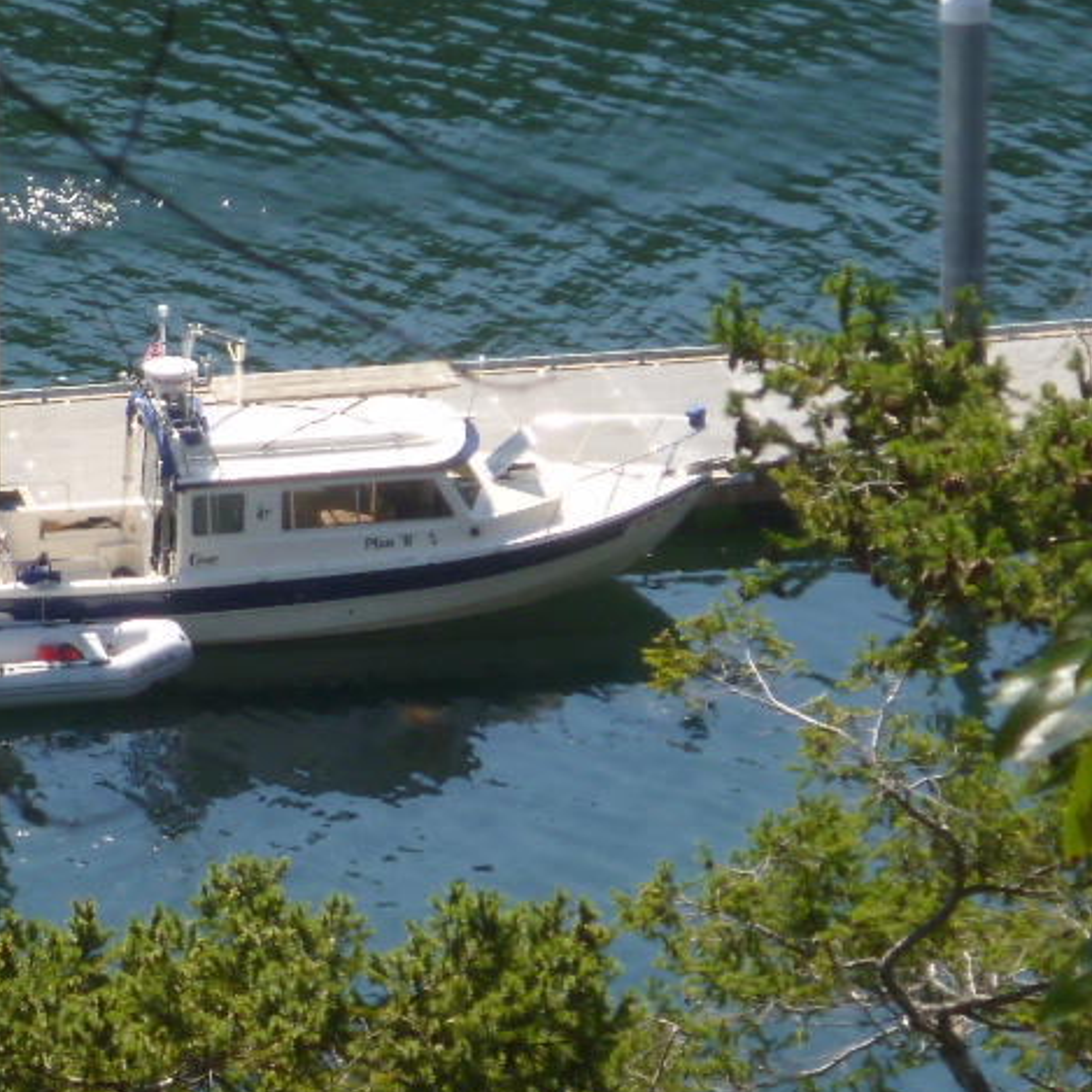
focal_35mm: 399
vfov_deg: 4.4
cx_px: 349
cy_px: 547
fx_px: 14240
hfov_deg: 4.4
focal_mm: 22.8
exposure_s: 1/125
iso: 80
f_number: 5.9
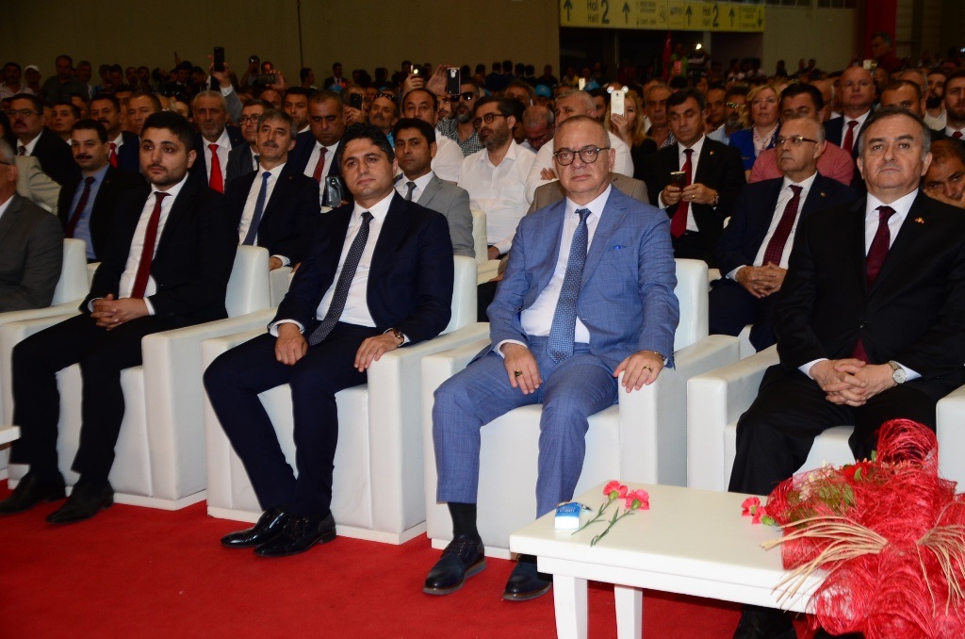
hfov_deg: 35.1
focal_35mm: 57
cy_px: 320
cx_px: 482
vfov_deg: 23.7
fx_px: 1525
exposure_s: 1/60
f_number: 4.5
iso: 500
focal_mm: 38
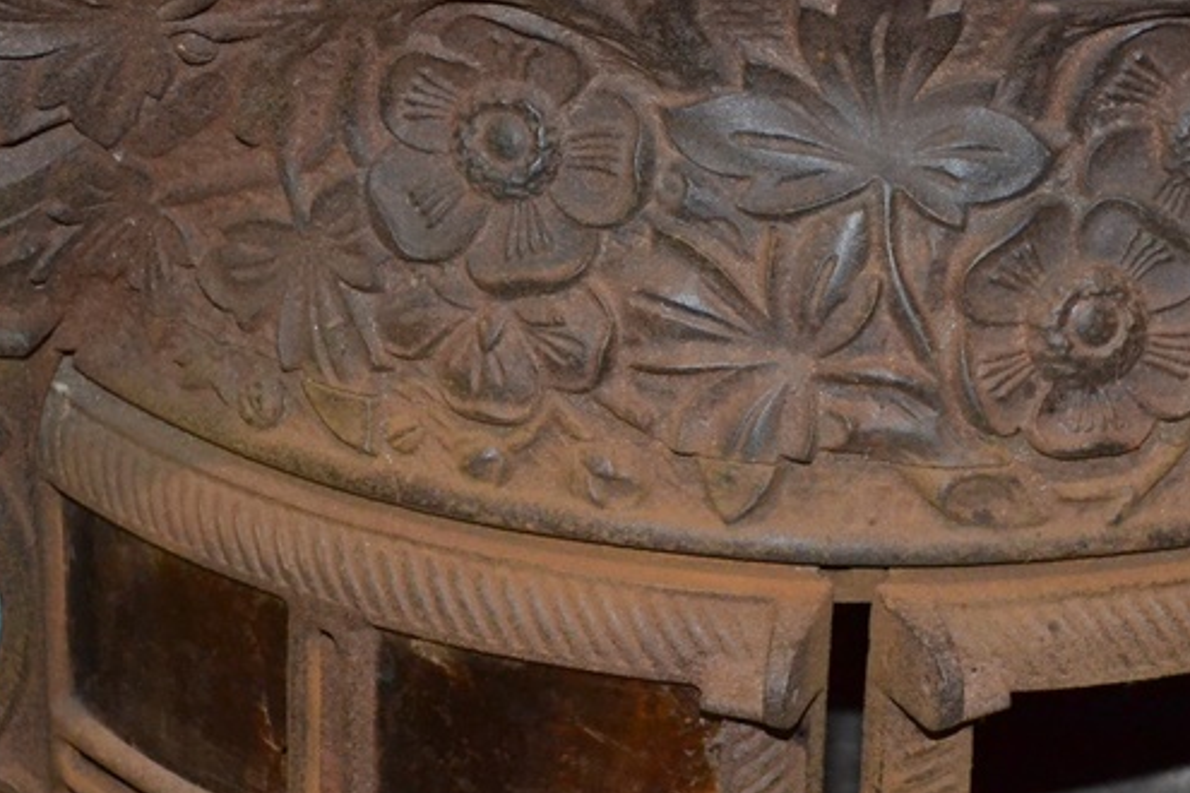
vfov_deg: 14.1
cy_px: 326
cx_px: 825
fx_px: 3206
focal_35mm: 97
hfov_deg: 20.9
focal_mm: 32
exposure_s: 1/60
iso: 2200
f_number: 4.8
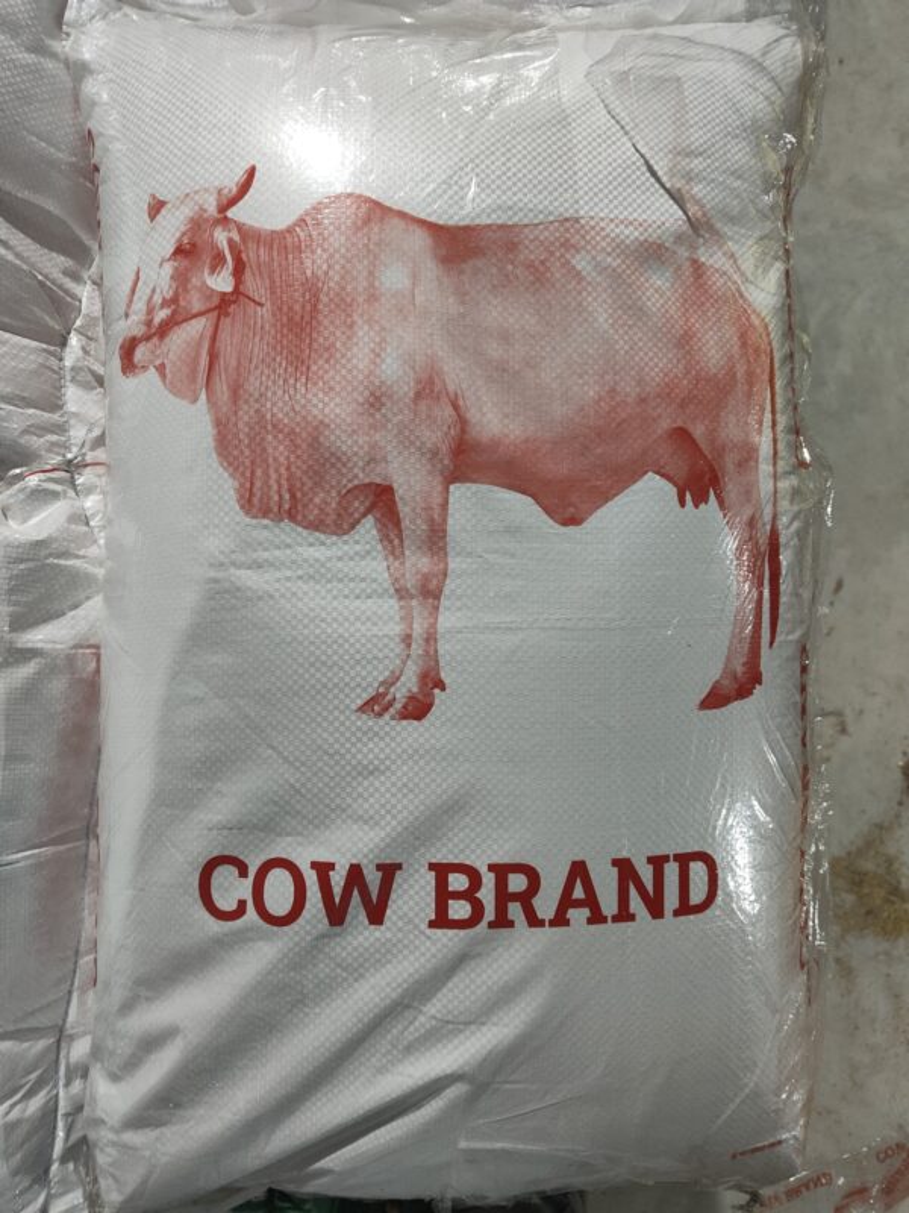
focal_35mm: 23
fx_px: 805
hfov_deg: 58.9
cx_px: 454
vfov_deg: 73.9
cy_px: 606
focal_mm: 5.56
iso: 1255
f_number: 1.88
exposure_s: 1/33.3
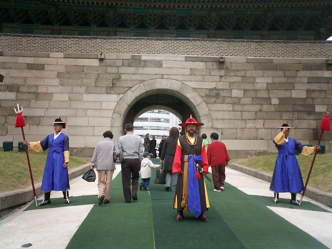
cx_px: 166
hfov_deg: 50.1
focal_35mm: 37
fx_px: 355
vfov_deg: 38.7
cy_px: 124
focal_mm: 5.6
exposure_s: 1/250
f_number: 3.5
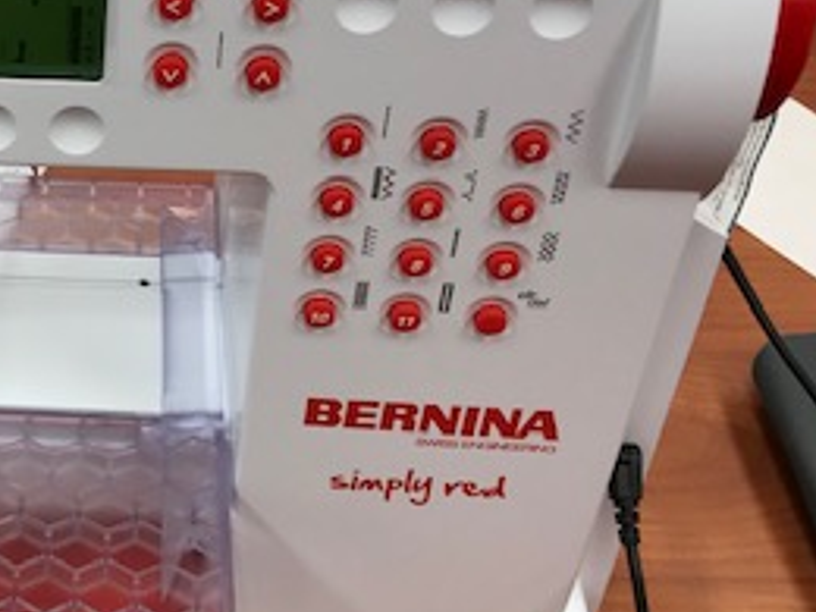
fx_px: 1627
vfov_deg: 21.3
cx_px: -35
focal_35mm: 69
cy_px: 308
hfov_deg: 26.4
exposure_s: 1/60
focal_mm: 3.99
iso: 25
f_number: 1.8
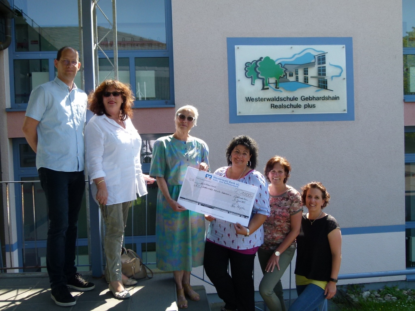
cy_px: 156
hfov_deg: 51.4
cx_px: 208
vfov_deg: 39.7
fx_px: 432
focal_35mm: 36
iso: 100
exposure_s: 1/200
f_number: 4
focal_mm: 6.5
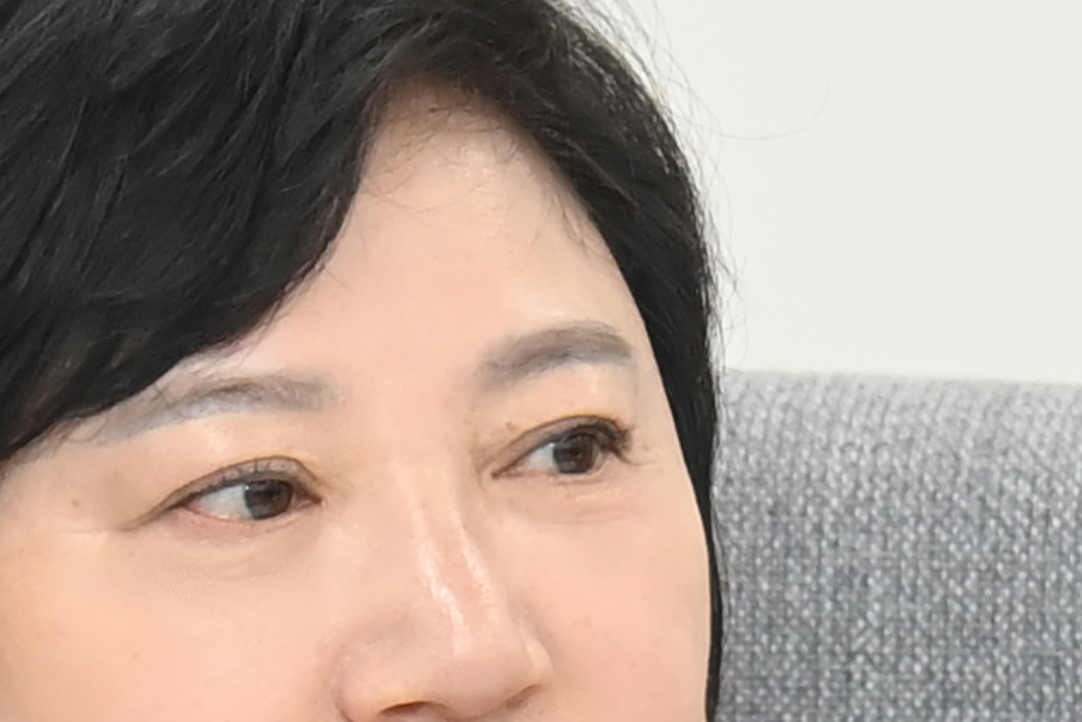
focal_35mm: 870
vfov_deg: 1.6
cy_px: 1214
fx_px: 26146
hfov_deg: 2.4
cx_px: 549
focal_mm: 120
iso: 3200
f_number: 6.3
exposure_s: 1/250
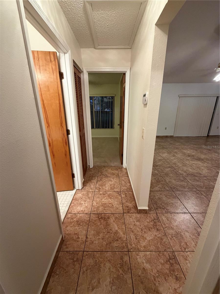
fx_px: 119
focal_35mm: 14
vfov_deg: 102.1
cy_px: 147
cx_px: 110
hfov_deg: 85.7
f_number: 2.2
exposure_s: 1/60
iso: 500
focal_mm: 2.22
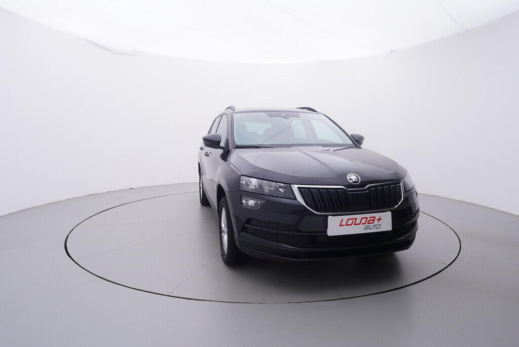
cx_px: 260
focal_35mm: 22
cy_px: 174
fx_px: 325
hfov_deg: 77.3
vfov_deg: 56.2
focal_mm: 15
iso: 200
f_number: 5
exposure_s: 1/80
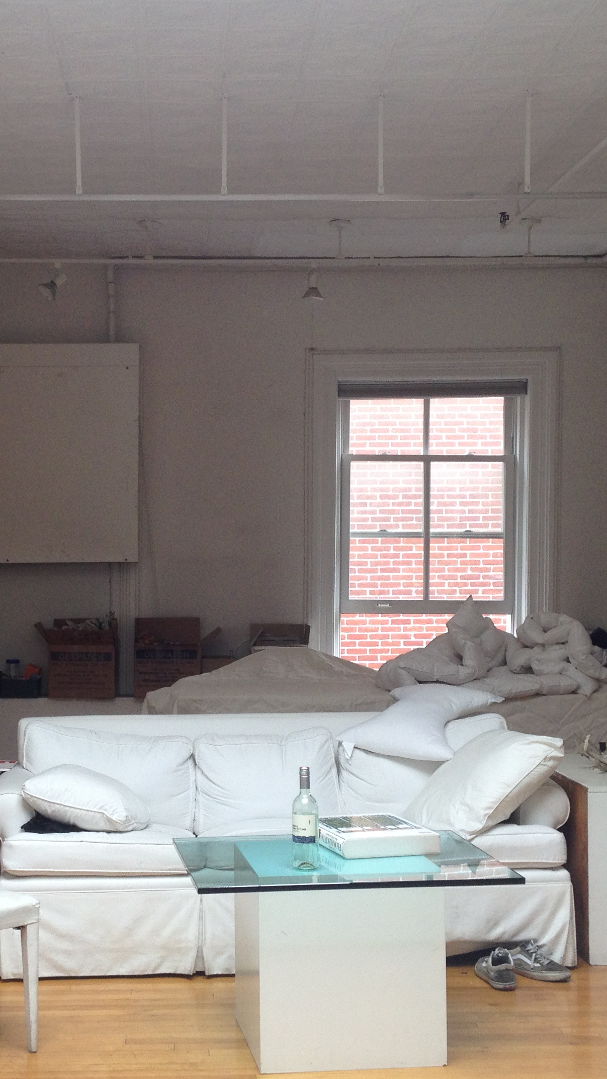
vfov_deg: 36.0
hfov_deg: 20.7
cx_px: 210
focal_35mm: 58
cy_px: 574
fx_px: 1660
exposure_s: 1/120
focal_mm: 4.28
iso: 64
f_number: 2.4
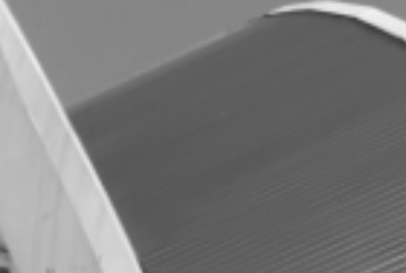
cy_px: 595
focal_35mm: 676
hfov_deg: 3.0
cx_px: -478
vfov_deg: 2.0
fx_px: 7640
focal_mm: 70
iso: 320
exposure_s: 1/1000
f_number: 8
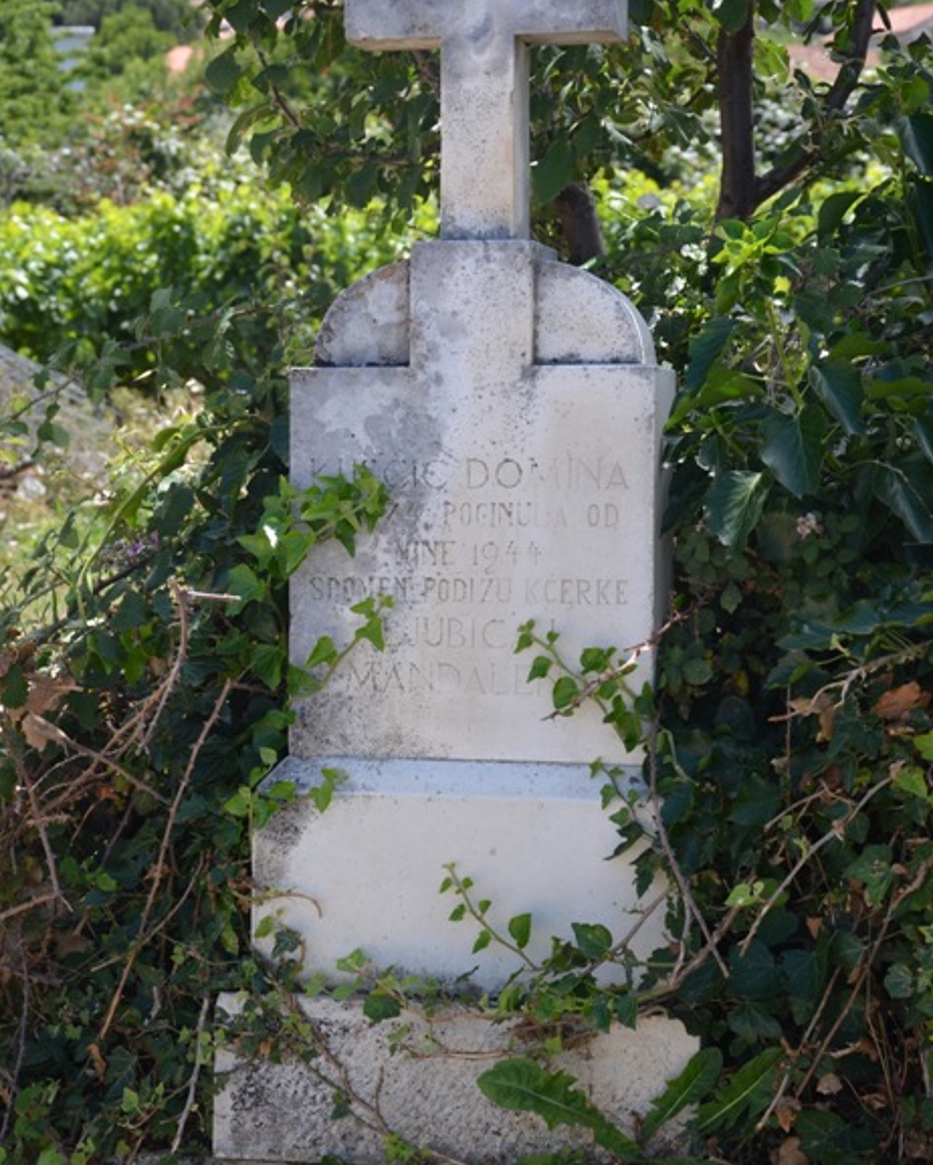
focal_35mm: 88
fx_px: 3024
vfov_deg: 21.8
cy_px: 523
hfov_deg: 17.5
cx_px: 420
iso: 200
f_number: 7.1
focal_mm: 45
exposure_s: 1/200
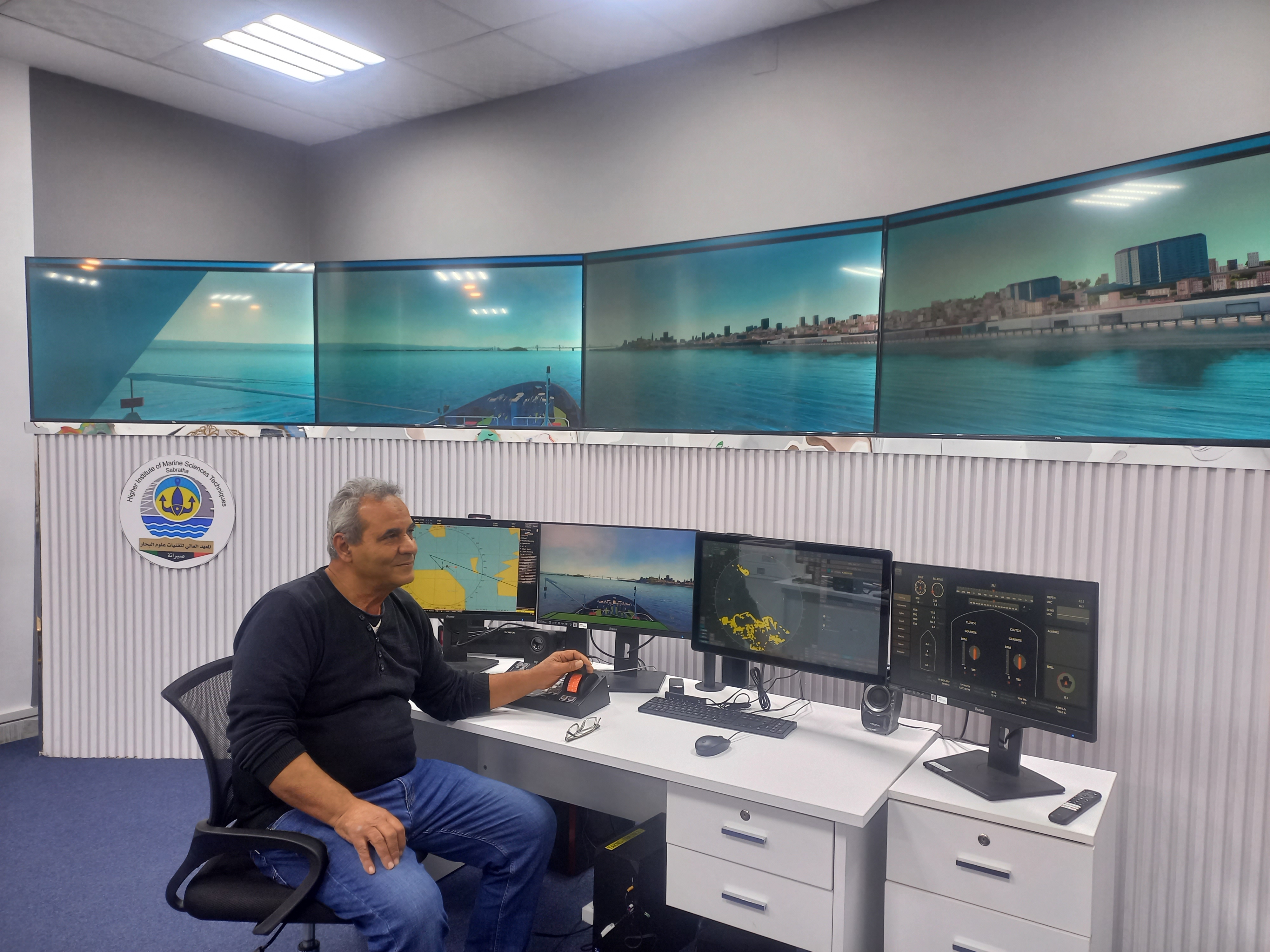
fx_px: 917
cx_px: 635
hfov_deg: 69.4
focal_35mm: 25
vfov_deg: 54.9
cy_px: 476
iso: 80
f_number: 1.8
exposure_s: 1/50
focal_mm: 4.65
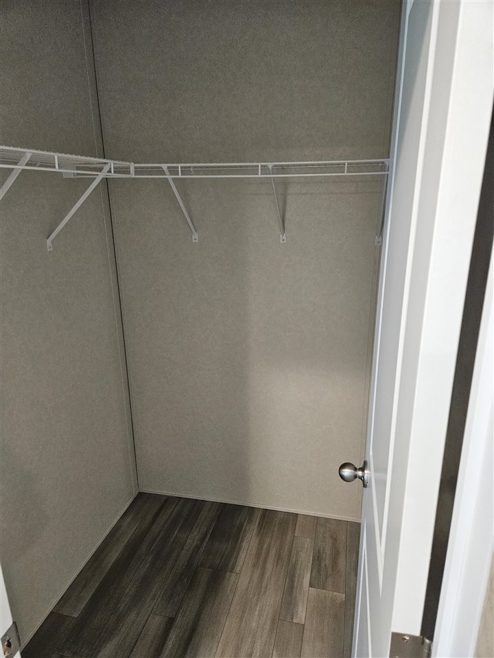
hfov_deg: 58.9
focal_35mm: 23
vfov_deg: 73.9
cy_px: 329
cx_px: 247
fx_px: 437
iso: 500
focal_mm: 5.4
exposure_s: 1/120
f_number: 1.8
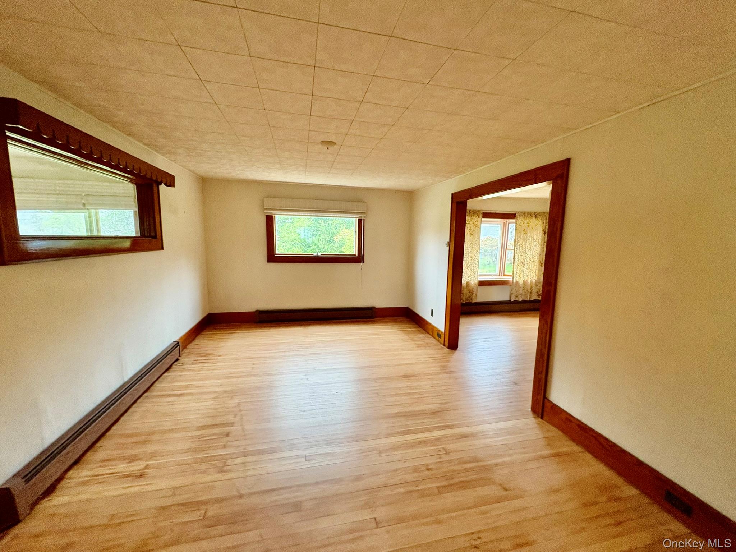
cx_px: 368
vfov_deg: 85.7
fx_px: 298
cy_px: 276
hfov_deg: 102.1
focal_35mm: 14
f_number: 2.2
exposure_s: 1/60
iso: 250
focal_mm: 2.22
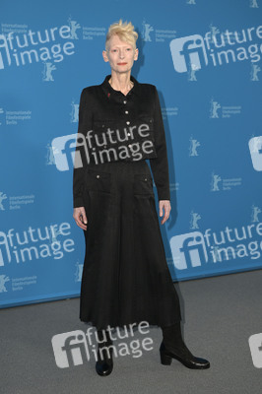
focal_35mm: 50
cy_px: 197
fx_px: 547
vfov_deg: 39.6
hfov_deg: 26.9
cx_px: 131
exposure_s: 1/1000
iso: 1250
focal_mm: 50
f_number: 4
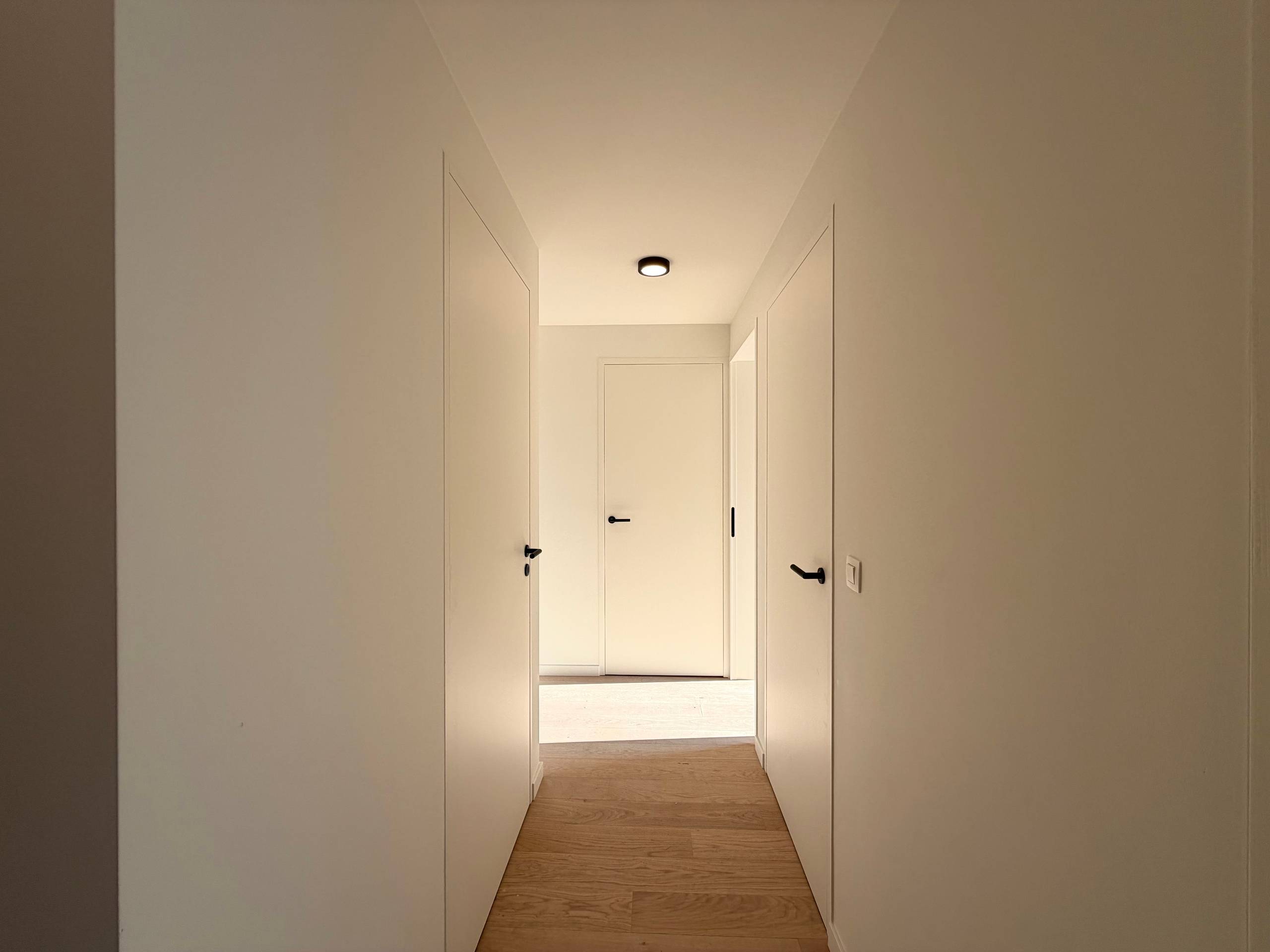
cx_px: 635
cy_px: 476
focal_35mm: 14
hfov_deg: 102.1
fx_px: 514
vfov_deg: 85.7
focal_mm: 2.22
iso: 40
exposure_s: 1/176
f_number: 2.2
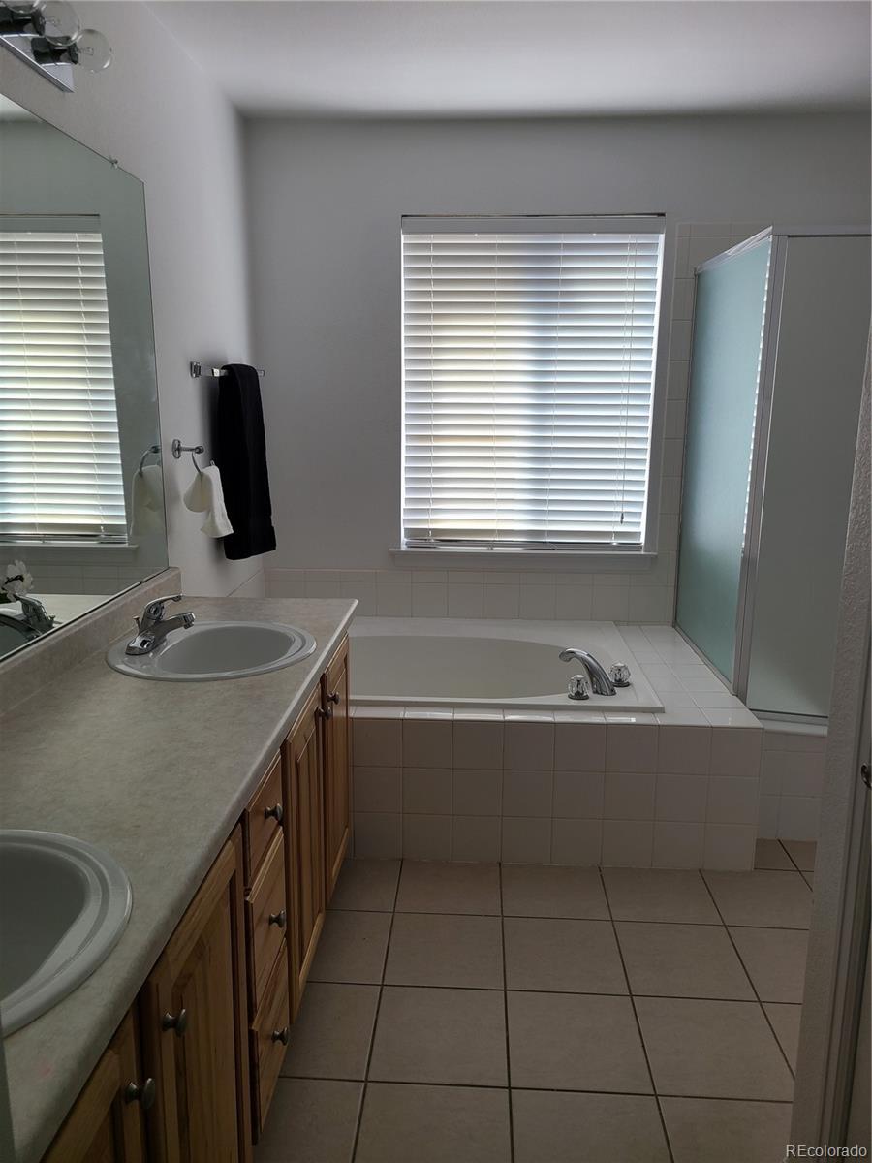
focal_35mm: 26
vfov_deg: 67.3
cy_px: 582
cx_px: 436
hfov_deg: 53.1
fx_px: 873
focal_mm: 5.4
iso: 40
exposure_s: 1/120
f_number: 1.8
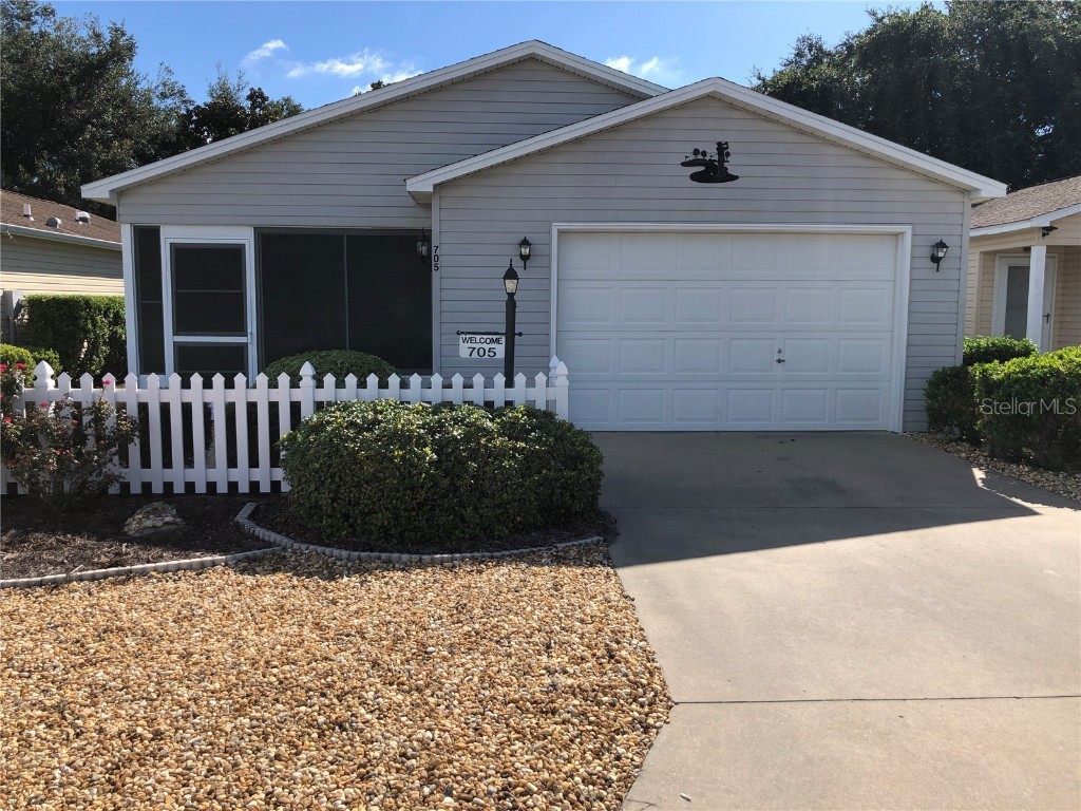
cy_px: 406
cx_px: 540
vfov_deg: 49.7
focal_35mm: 28
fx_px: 874
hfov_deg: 63.4
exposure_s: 1/1869
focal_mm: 4
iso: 20
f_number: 1.8
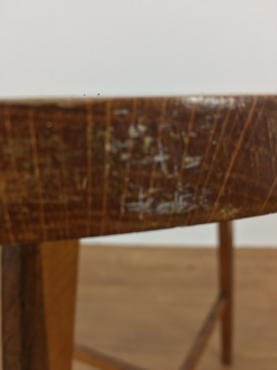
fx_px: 309
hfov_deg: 48.2
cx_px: 138
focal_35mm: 29
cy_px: 185
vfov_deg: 61.7
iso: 40
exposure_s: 1/33
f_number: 2.2
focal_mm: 4.15
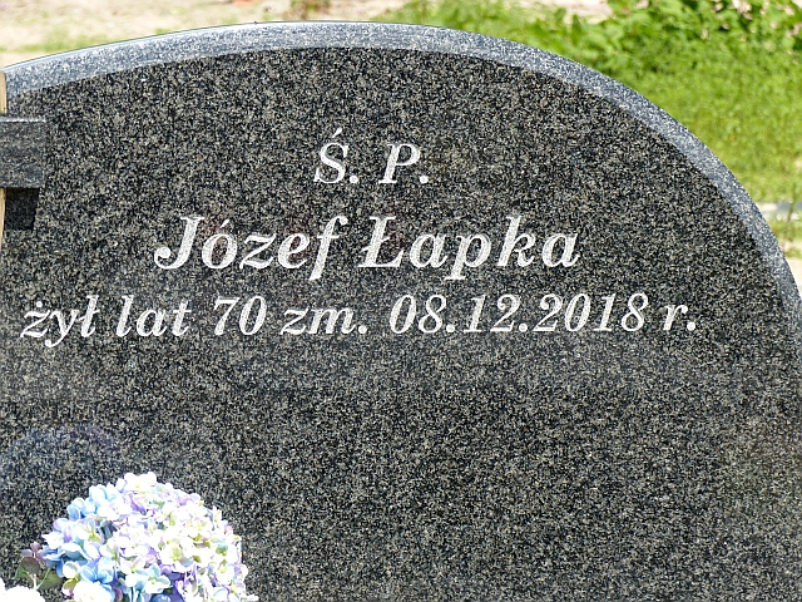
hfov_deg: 12.6
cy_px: 301
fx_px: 3637
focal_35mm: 157
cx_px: 401
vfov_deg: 9.5
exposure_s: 1/500
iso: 100
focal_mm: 28.3
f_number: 4
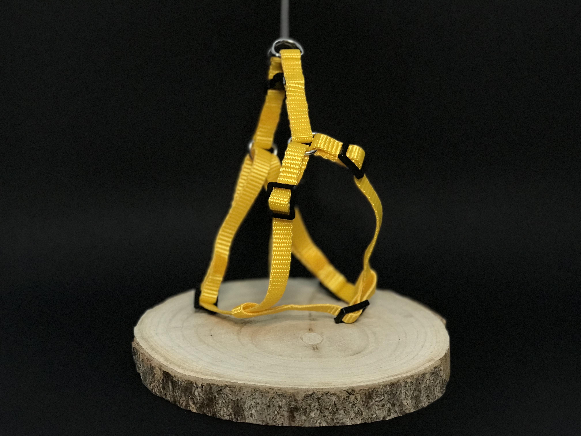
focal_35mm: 57
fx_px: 957
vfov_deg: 25.7
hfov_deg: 33.8
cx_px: 290
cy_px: 218
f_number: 2.8
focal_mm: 6.6
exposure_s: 1/50
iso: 160
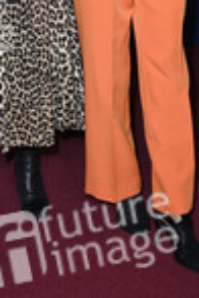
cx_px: 132
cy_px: -63
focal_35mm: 98
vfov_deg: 19.6
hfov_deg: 13.9
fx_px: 813
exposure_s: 1/250
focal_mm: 36
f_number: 5.6
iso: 800
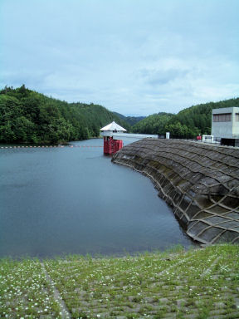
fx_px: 322
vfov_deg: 52.6
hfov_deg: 40.7
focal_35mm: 35
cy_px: 160
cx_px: 120
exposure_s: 1/800
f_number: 4.3
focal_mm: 5.8
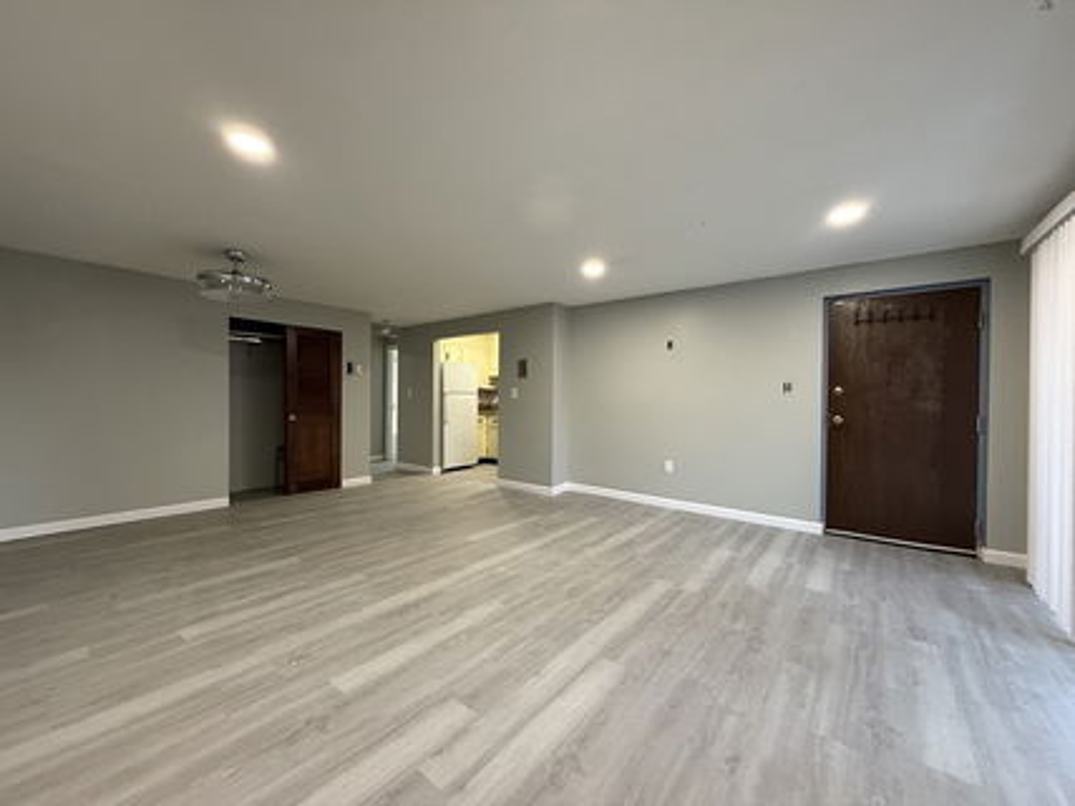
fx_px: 435
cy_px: 403
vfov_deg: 85.6
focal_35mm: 14
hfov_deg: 102.1
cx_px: 538
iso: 320
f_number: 2.2
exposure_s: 1/60
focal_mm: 2.22
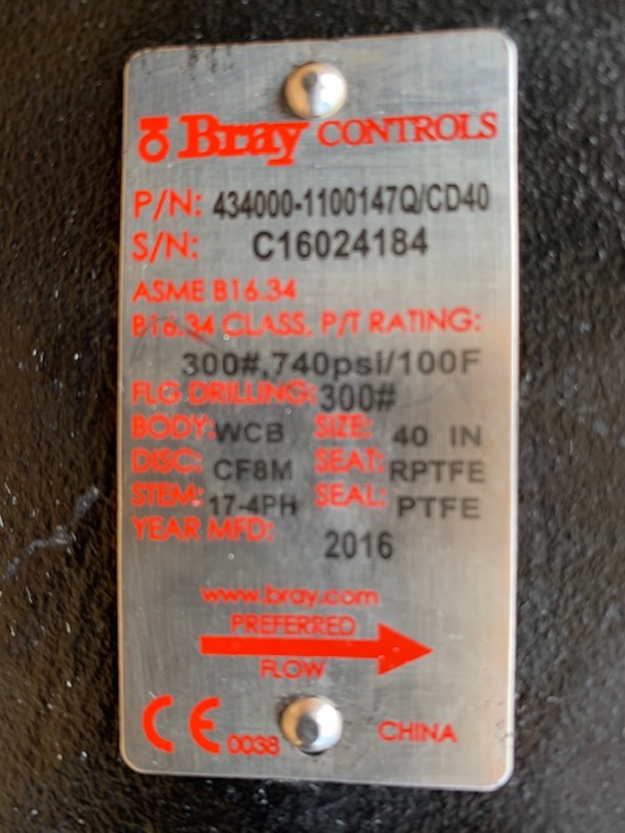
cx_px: 312
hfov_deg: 53.1
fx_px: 626
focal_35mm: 26
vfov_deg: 67.3
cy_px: 416
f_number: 1.8
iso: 40
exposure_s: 1/122
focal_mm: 4.25
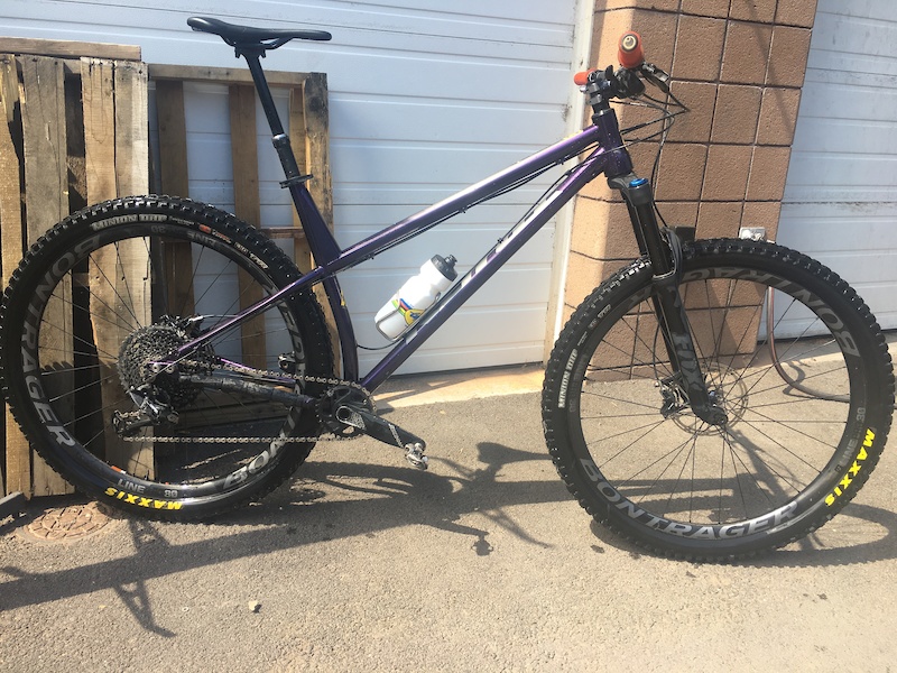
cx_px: 448
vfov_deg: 48.2
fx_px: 751
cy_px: 336
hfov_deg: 61.7
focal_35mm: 29
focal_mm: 4.15
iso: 25
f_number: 2.2
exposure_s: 1/200
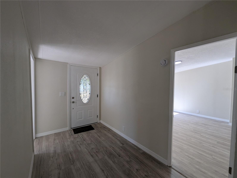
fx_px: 89
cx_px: 118
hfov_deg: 106.1
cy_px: 89
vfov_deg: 90.1
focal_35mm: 13
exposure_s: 1/106
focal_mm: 1.95
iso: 56
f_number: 2.2
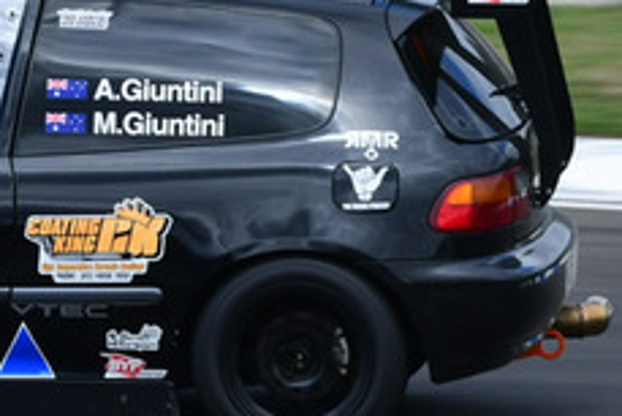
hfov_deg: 2.0
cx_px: -258
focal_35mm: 1046
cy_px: -117
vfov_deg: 1.3
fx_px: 18083
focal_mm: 200
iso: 250
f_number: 11
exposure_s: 1/250
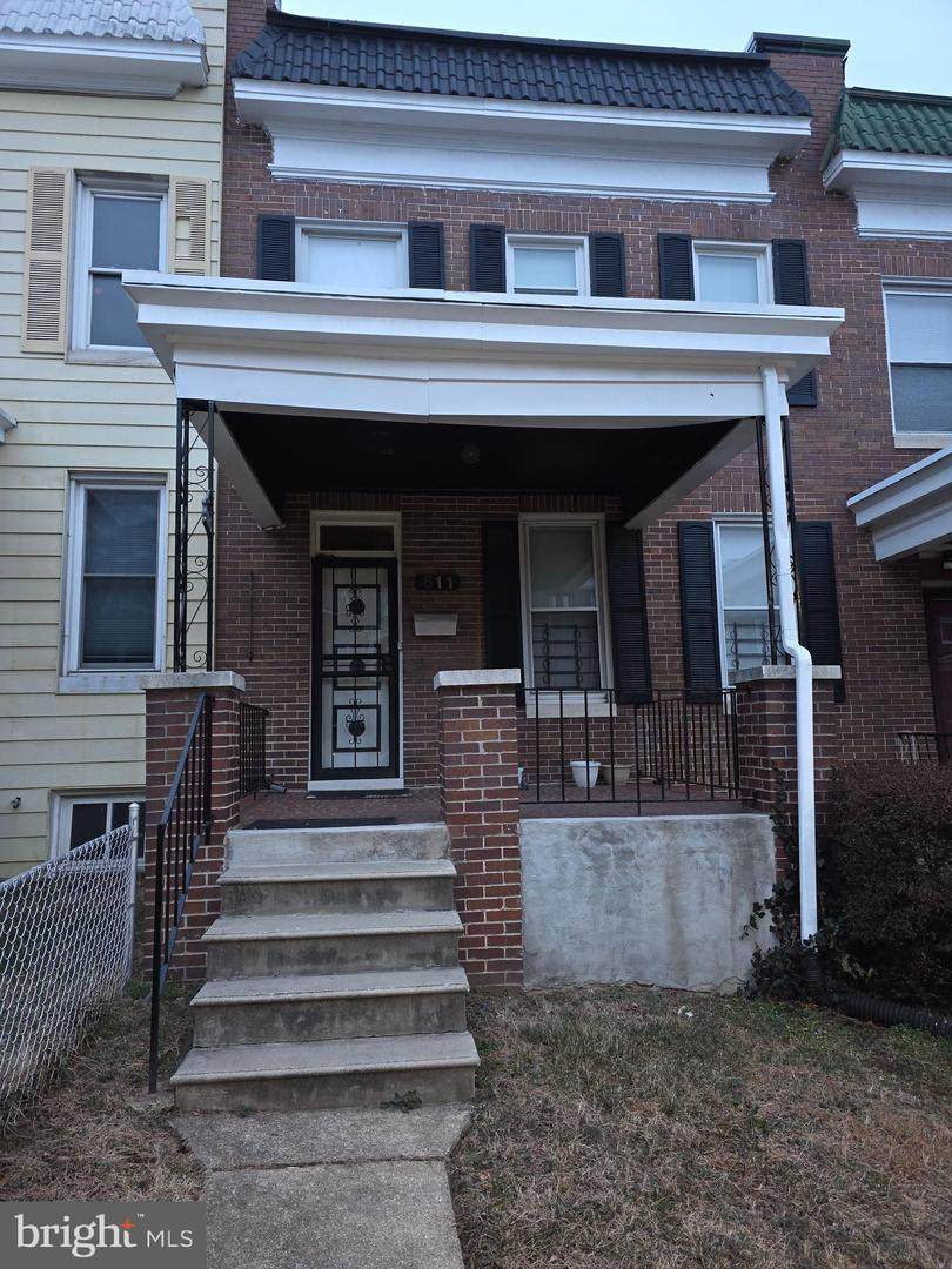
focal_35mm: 23
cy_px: 634
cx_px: 476
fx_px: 843
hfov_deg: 58.9
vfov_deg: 73.9
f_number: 1.7
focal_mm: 6.3
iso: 125
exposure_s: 1/24
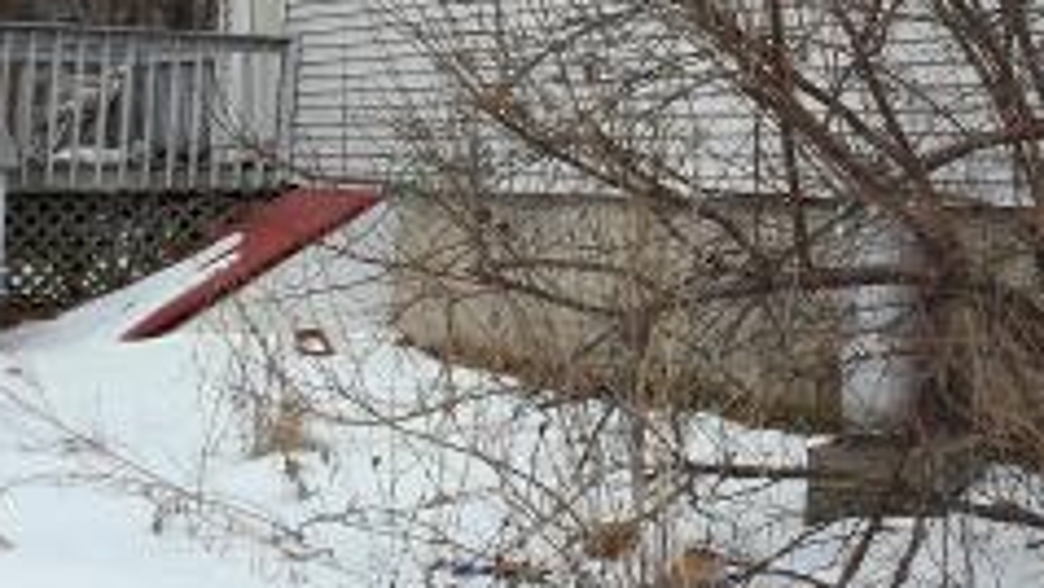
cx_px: 864
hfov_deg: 26.6
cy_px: -110
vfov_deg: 15.0
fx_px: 2160
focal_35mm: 78
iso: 80
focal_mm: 6.3
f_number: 4.5
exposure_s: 1/250
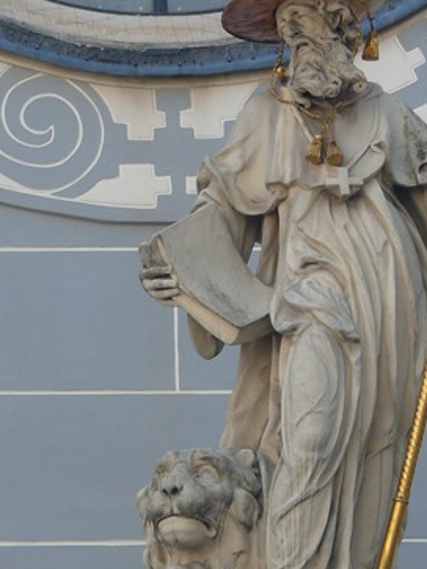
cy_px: 316
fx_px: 7820
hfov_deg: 3.1
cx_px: 309
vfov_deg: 4.2
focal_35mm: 476
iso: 100
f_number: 4
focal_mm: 48.7
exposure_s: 1/100
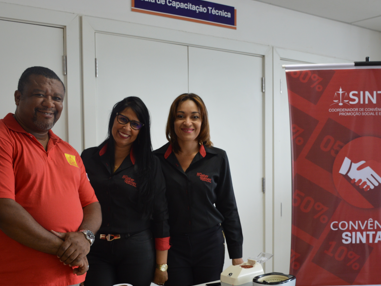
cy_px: 188
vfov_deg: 31.9
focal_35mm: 45
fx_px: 495
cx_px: 219
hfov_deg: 42.0
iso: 400
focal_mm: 20
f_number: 4
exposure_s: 1/60
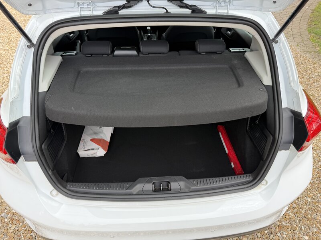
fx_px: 223
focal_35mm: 24
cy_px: 120
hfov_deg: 71.6
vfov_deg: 56.8
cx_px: 160
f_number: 1.78
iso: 100
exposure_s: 1/312
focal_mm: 6.76
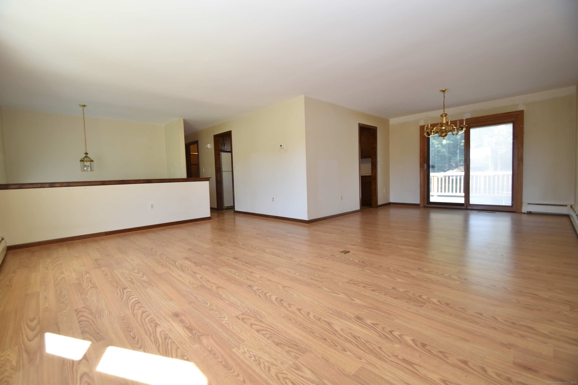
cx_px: 289
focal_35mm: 15
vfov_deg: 77.3
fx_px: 241
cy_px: 192
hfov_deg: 100.4
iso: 400
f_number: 4.5
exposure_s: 1/80
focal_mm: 10
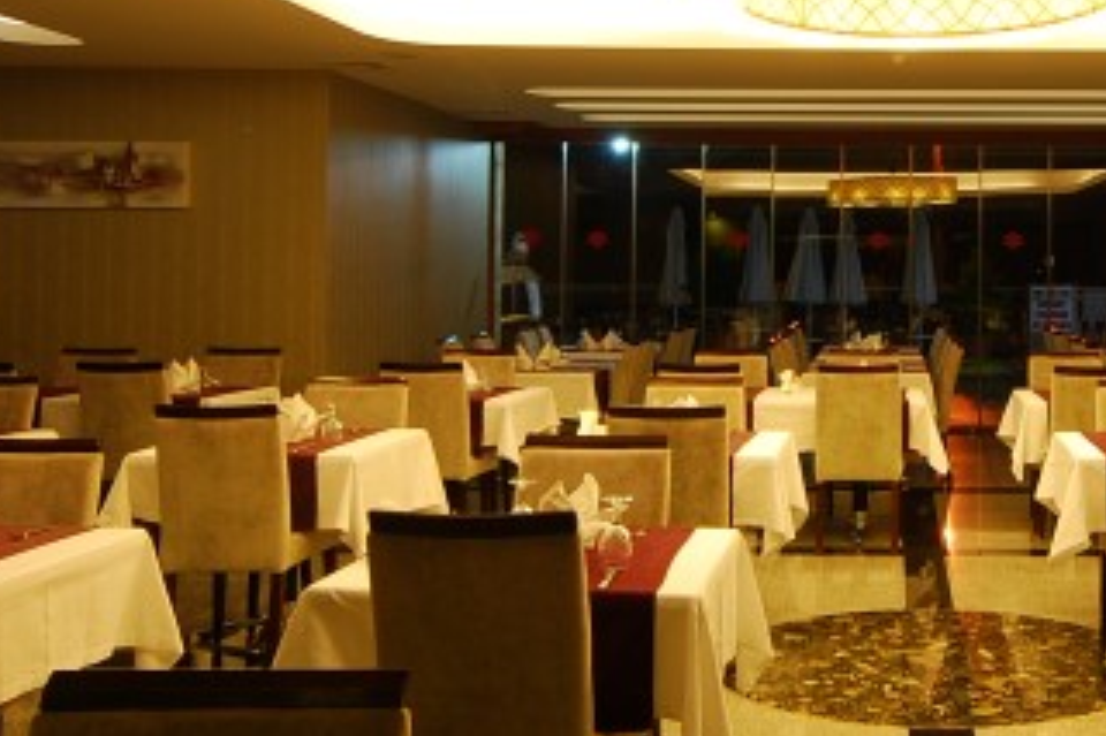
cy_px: 225
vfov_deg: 29.5
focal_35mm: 45
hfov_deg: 41.7
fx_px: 1382
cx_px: 888
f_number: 8
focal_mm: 8
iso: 100
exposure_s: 1/1.5
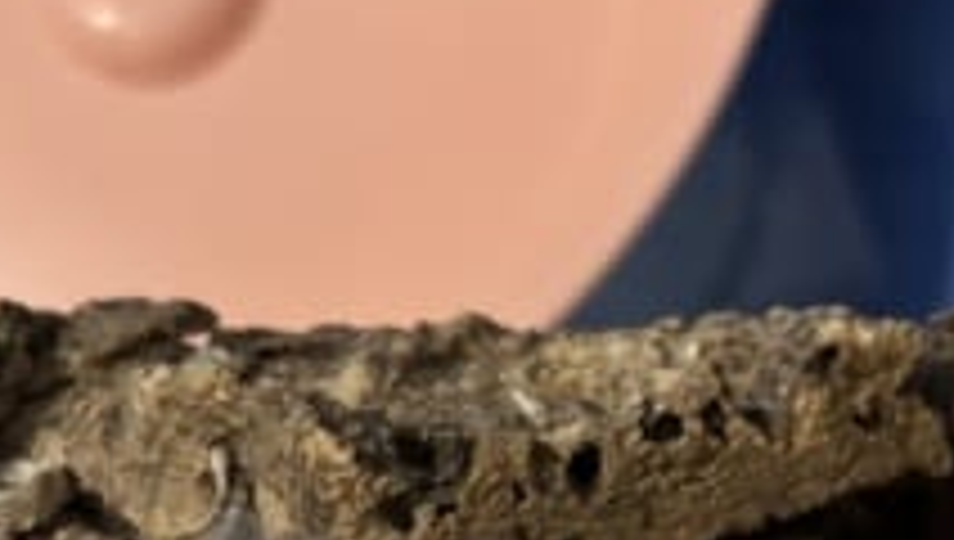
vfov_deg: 14.2
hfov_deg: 26.4
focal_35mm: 80
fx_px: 2027
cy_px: 806
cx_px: 590
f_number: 1.6
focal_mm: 5.96
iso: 640
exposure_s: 1/25
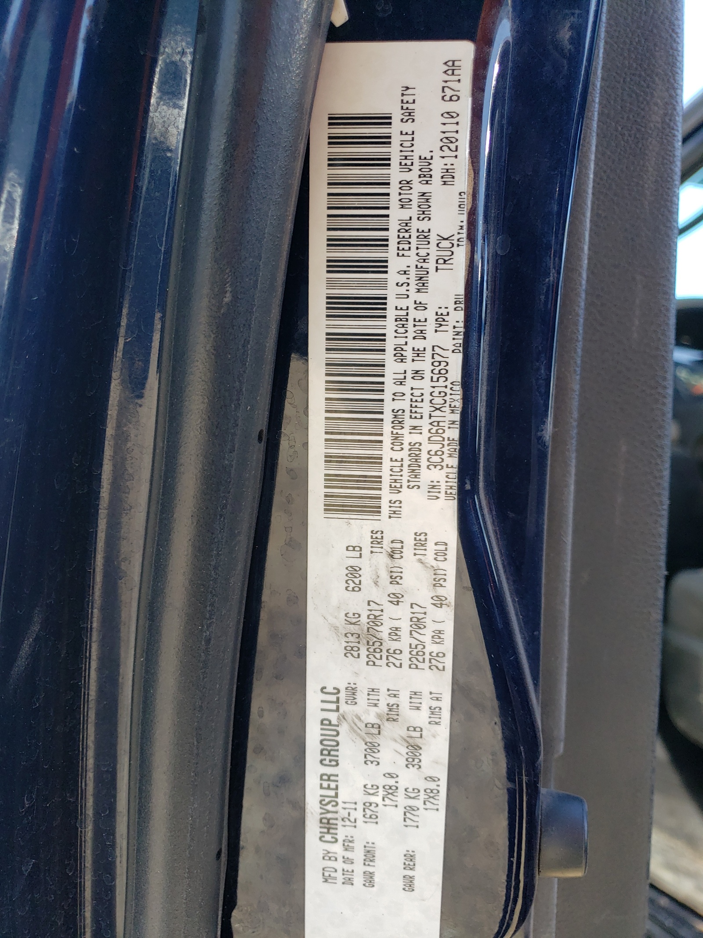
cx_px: 352
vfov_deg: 67.3
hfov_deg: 53.1
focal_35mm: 26
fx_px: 704
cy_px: 469
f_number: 1.5
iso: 50
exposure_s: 1/250
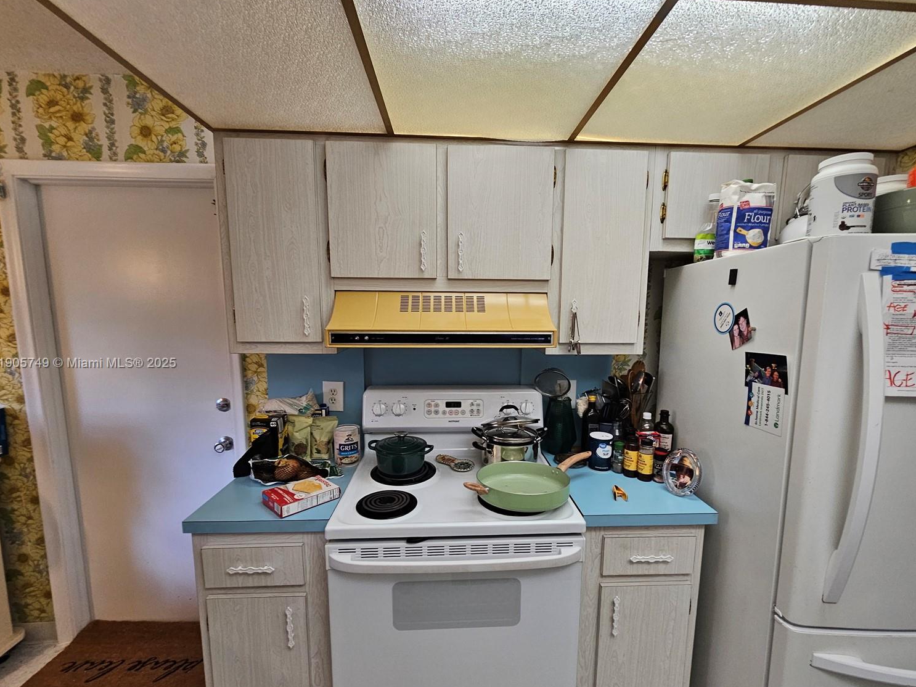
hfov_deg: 102.0
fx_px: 370
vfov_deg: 85.6
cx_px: 472
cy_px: 364
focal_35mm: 14
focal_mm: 2.2
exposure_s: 1/60
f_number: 2.2
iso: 200
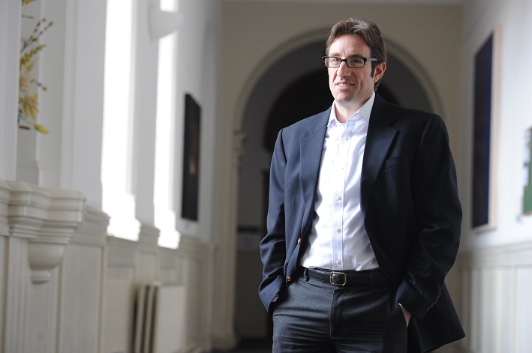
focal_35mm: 98
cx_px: 266
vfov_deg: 13.9
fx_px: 1447
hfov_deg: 20.8
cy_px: 176
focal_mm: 98
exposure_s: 1/125
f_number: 4.5
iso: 1600
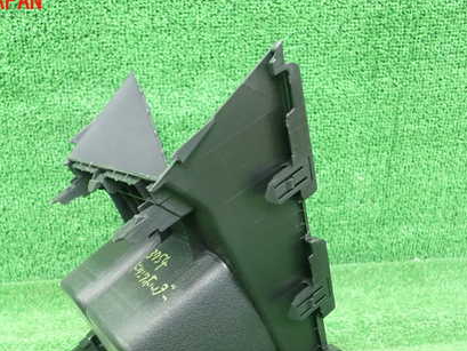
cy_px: 245
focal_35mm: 44
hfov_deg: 42.6
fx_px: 594
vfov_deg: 32.5
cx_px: 177
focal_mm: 5.5
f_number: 2.3
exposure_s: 1/100
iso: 800
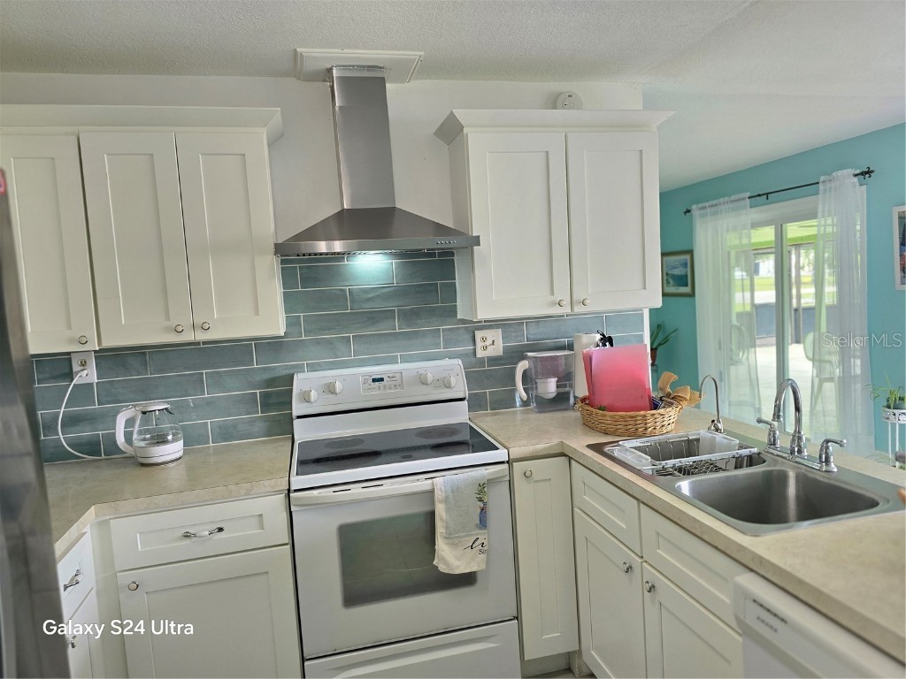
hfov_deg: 73.9
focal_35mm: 23
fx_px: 602
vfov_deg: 58.9
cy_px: 340
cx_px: 453
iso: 64
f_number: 1.7
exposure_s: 1/60
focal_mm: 6.3
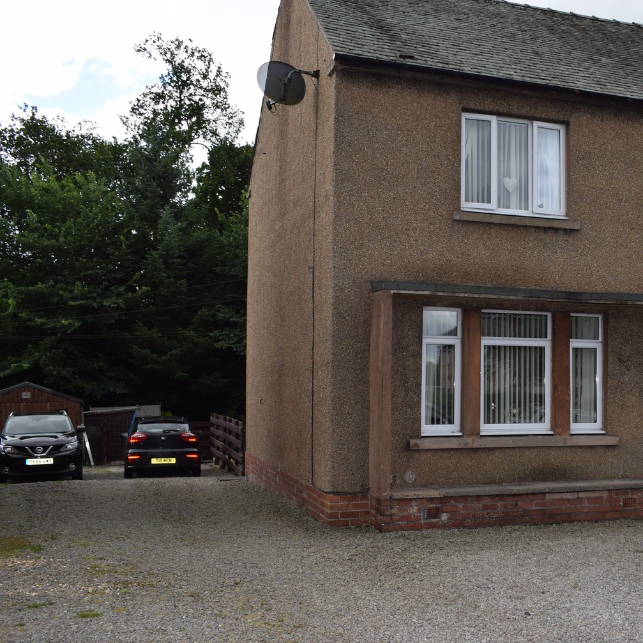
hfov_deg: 39.7
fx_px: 862
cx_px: 488
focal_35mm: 41
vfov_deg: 40.9
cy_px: 338
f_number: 7.1
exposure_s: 1/200
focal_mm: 20
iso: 100
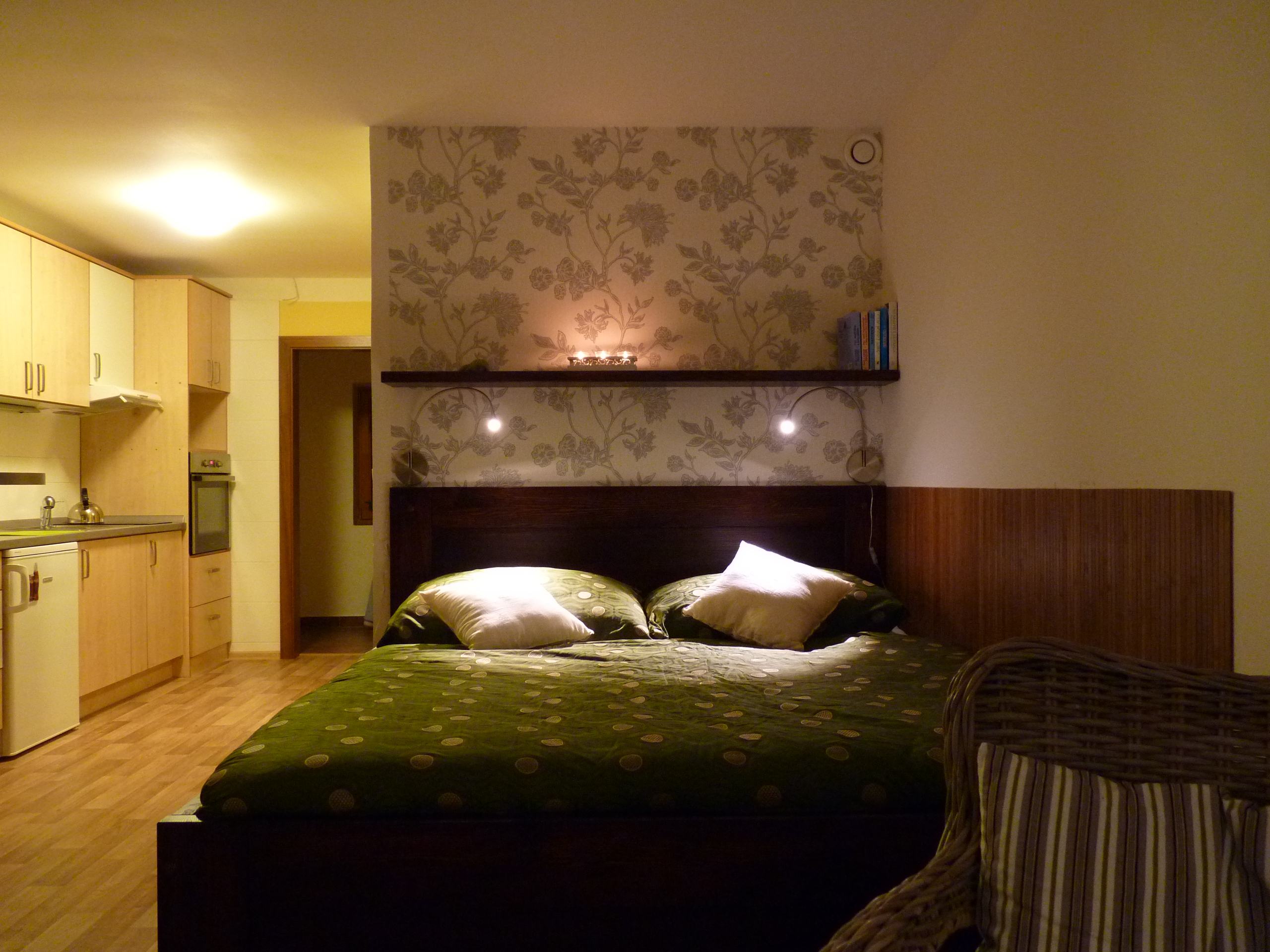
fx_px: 991
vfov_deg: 51.4
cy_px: 476
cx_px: 635
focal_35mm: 27
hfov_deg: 65.3
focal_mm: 4.8
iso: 400
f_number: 2.8
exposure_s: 1/6
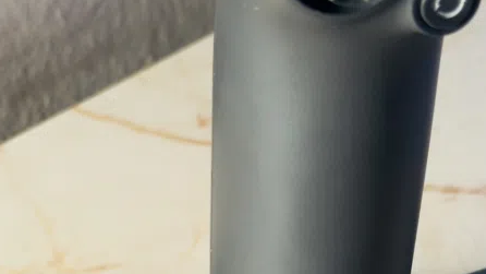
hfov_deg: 28.2
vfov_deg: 16.0
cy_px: 226
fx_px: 967
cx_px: 275
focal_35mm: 75
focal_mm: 6.76
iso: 160
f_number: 1.78
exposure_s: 1/50
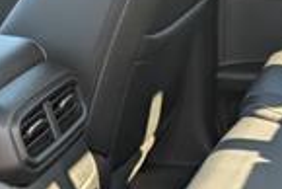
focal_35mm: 110
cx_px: 358
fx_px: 863
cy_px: 284
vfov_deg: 11.9
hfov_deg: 17.5
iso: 23
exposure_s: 1/122
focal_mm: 6.9
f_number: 1.68
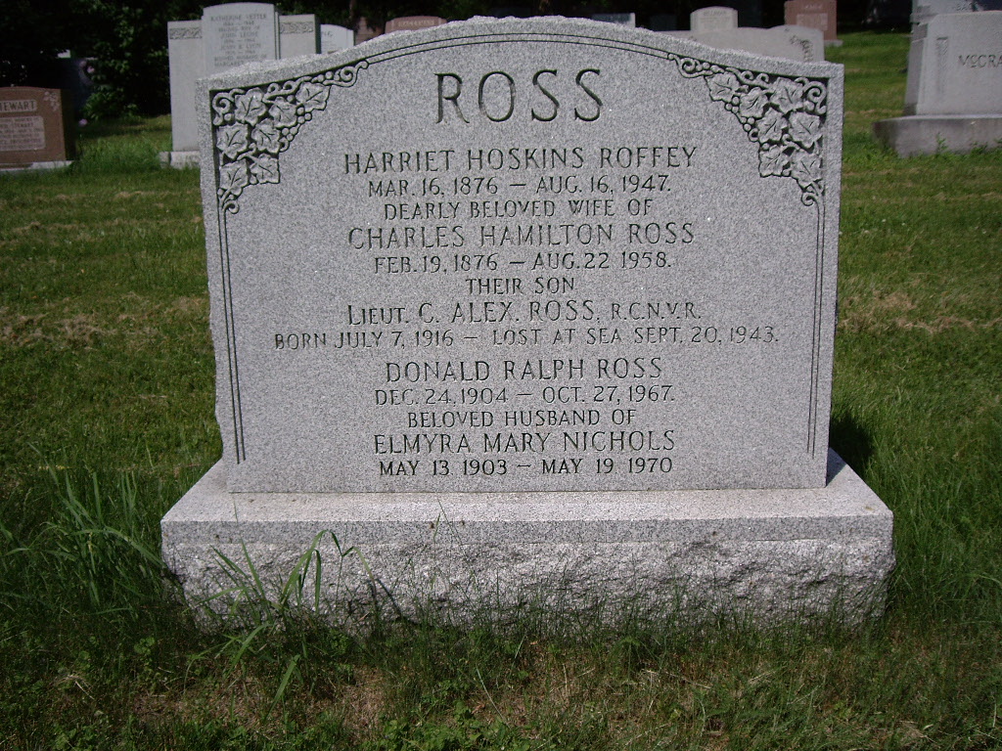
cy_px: 376
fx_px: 1100
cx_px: 501
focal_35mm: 38
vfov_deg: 37.7
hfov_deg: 49.0
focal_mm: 6.2
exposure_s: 1/1250
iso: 64
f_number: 4.3
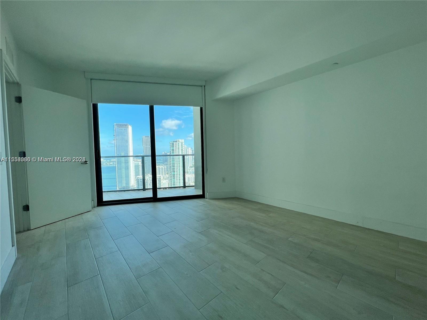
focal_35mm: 13
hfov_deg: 106.2
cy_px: 160
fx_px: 160
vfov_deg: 89.9
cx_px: 214
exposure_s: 1/533
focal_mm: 1.57
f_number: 1.8
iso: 32
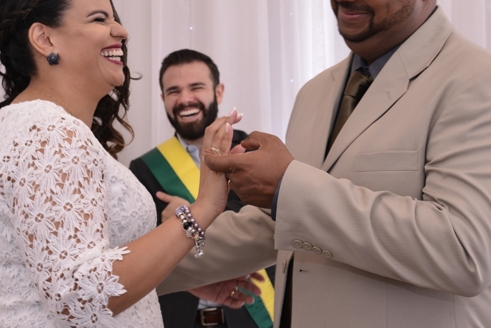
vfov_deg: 15.8
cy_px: 91
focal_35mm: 86
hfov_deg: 23.6
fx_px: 1173
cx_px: 286
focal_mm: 55
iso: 1250
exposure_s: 1/100
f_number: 8
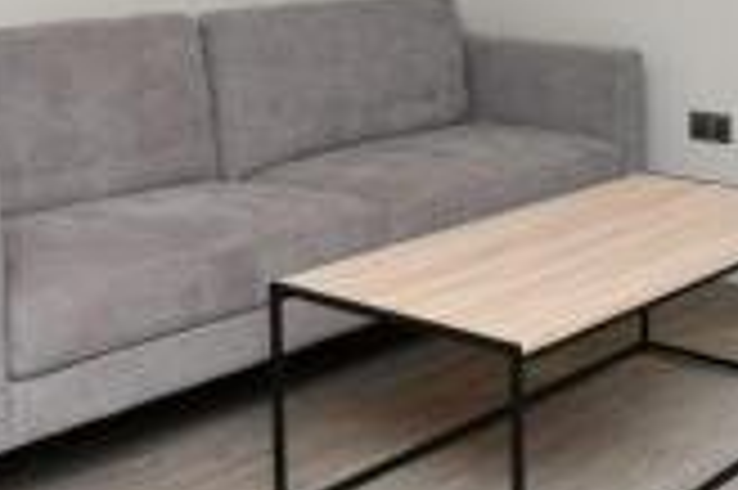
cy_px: 11
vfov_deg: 20.6
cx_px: 747
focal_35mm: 64
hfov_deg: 29.3
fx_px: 1311
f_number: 9
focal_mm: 19
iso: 500
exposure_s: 1/125
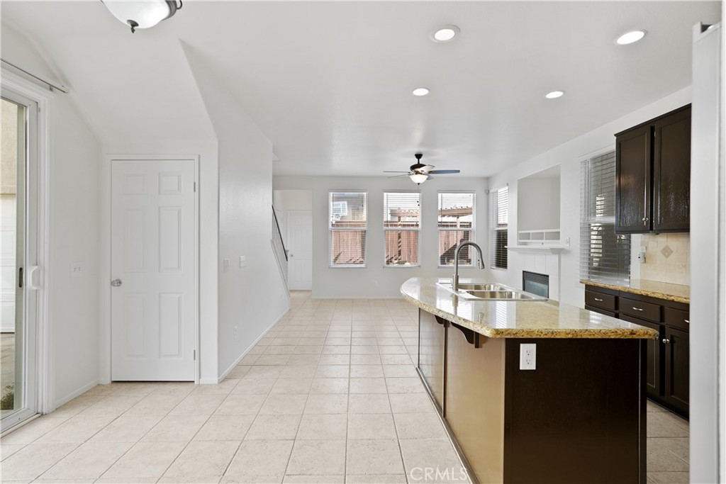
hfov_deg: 91.6
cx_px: 363
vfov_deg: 68.9
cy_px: 242
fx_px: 353
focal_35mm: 18
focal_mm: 17.5
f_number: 4.5
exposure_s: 1/15
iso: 320
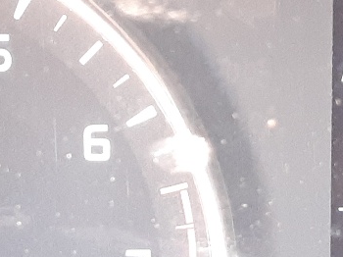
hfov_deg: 16.6
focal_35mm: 119
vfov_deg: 12.4
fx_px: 1178
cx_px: 195
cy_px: 180
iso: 420
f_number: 1.7
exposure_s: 1/20
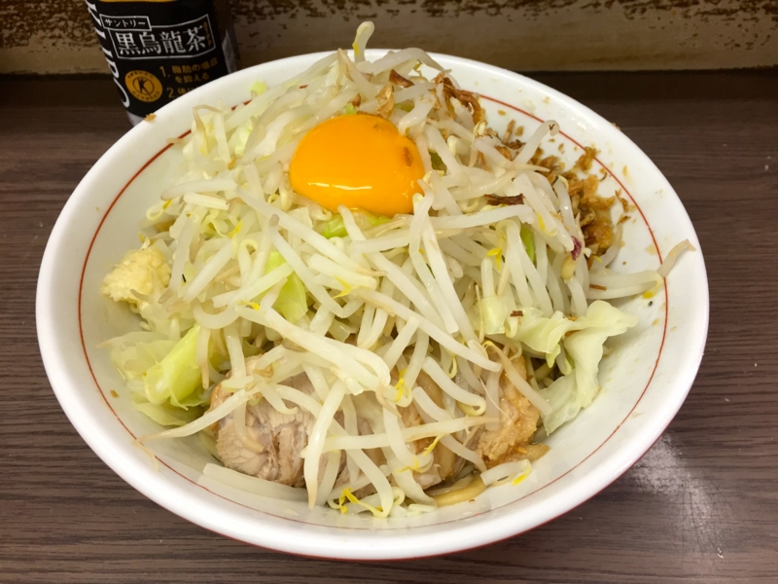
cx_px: 389
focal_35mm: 29
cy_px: 292
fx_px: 652
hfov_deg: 61.7
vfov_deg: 48.2
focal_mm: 4.15
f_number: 2.2
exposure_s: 1/33
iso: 50
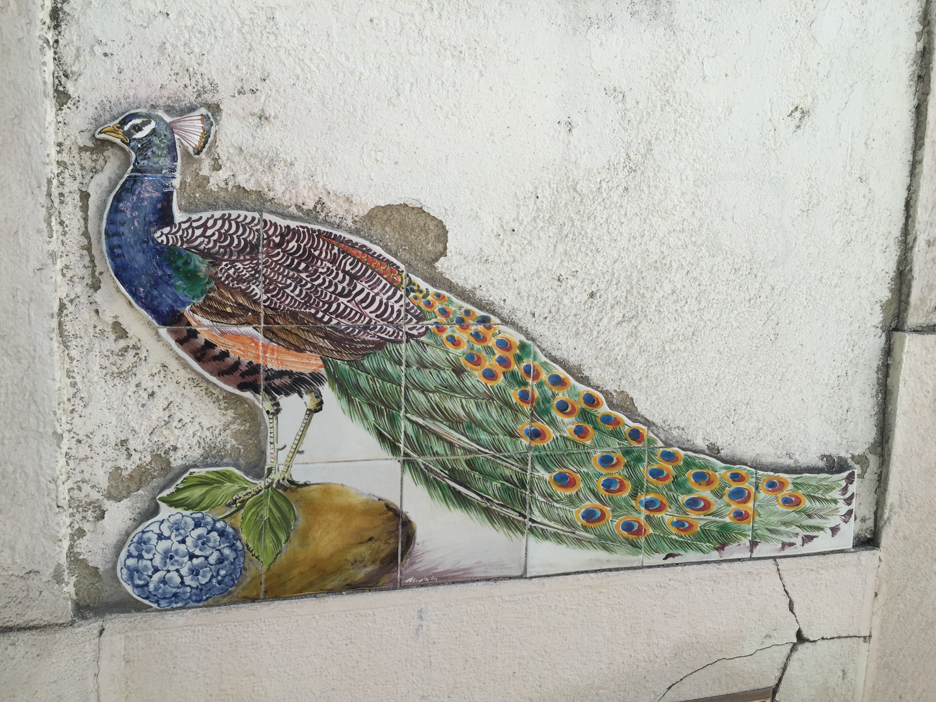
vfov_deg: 48.2
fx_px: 784
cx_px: 468
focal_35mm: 29
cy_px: 351
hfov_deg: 61.7
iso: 32
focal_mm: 4.15
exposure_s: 1/408
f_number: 2.2
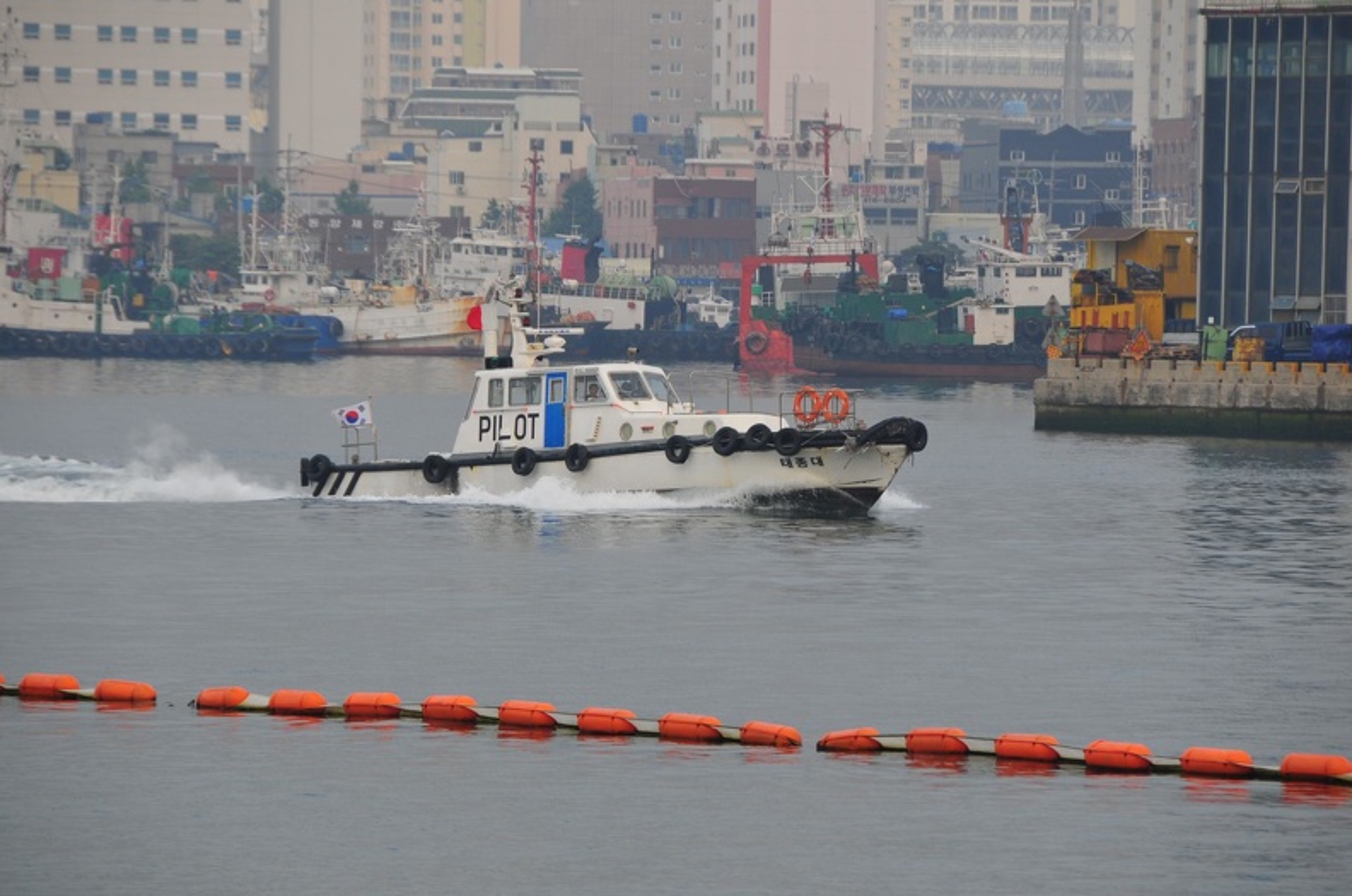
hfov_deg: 8.1
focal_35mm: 255
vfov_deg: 5.4
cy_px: 448
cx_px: 676
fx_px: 9559
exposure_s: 1/200
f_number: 7.1
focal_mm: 170
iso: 200
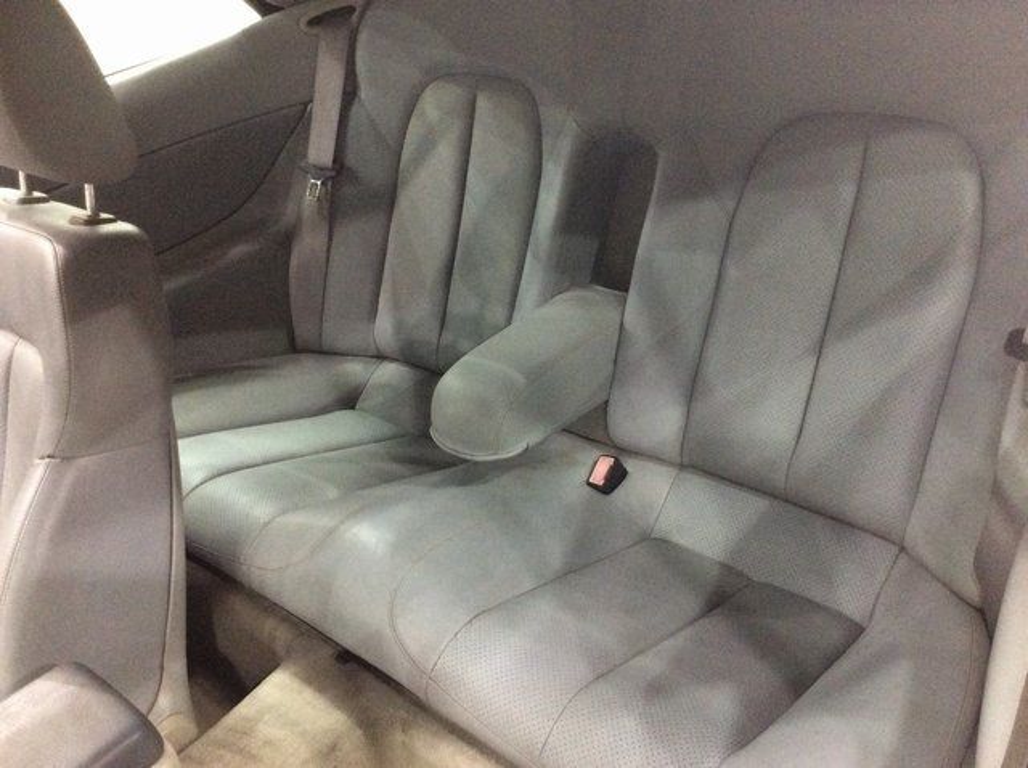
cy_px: 384
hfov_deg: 56.9
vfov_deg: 44.1
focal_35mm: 32
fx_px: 949
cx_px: 514
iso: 250
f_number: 2.4
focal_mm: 3.3
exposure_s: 1/20
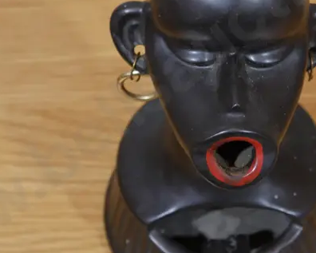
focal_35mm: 101
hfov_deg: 18.9
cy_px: 42
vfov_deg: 15.1
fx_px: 945
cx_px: 219
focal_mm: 20
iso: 500
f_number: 4.4
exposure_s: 1/60
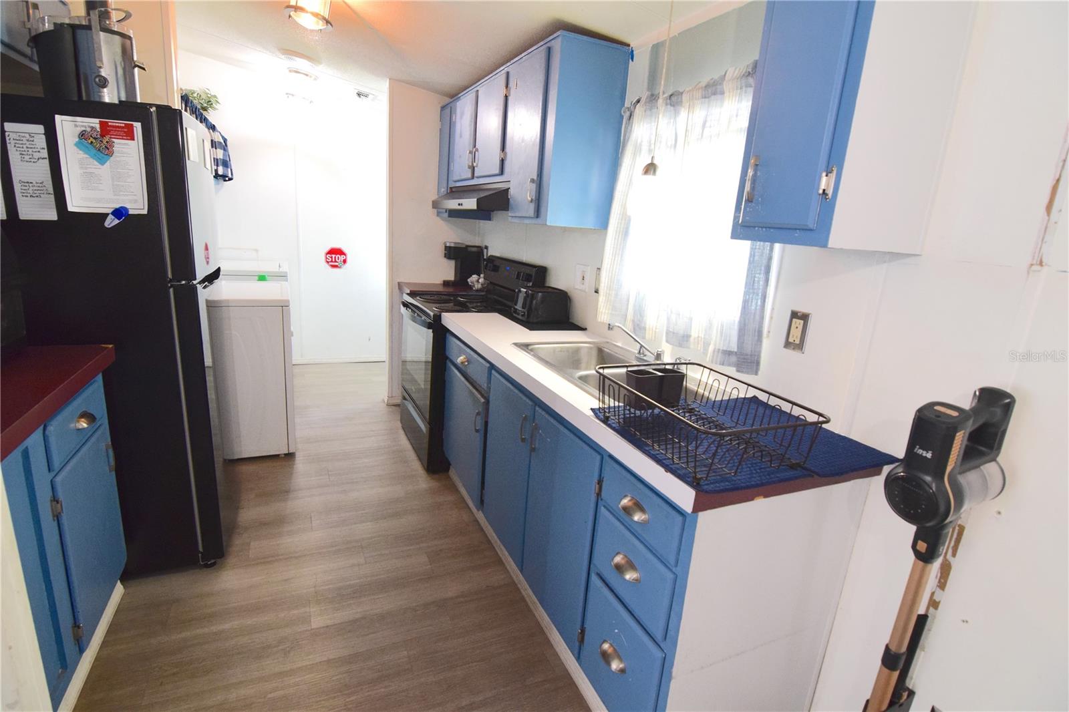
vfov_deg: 72.0
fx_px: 490
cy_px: 356
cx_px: 534
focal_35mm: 16
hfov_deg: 95.0
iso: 1600
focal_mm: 11
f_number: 5
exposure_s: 1/60
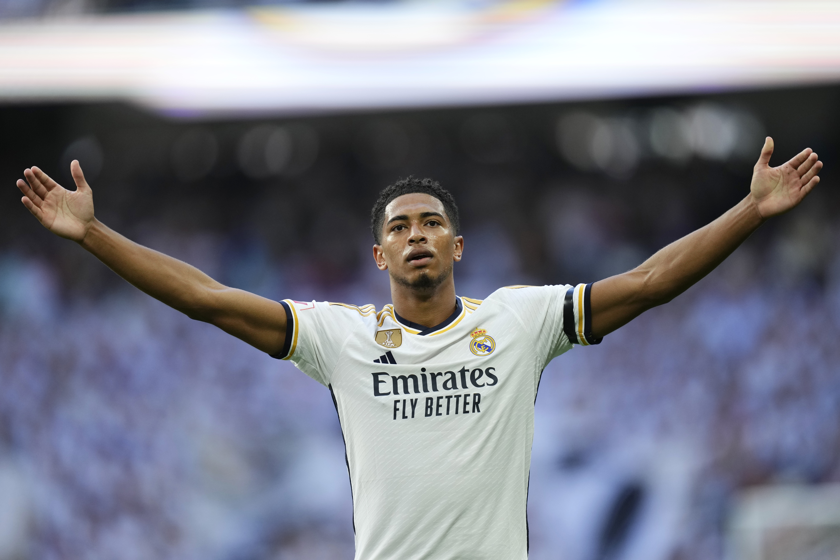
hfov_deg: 5.2
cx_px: 420
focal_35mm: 400
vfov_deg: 3.4
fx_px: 9332
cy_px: 280
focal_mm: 400
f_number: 2.8
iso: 1250
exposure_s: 1/2000
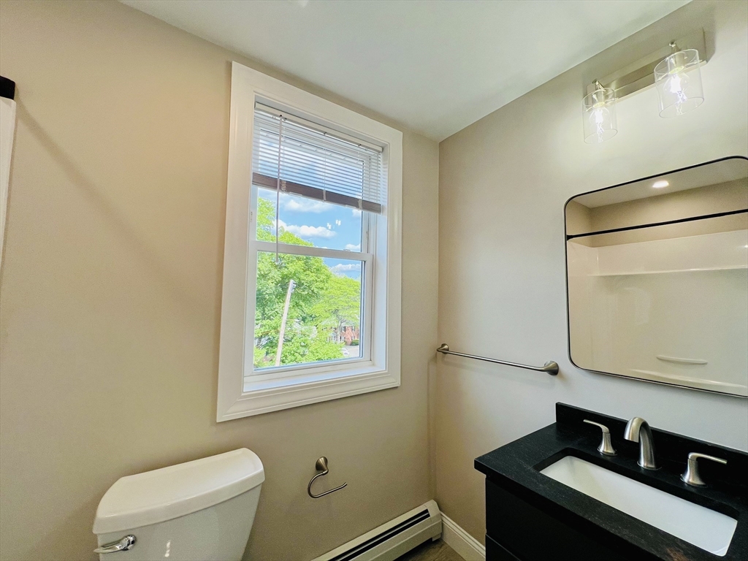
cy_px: 280
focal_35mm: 13
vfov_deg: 89.9
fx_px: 281
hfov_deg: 106.2
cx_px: 374
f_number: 1.8
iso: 32
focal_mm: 1.57
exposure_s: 1/182
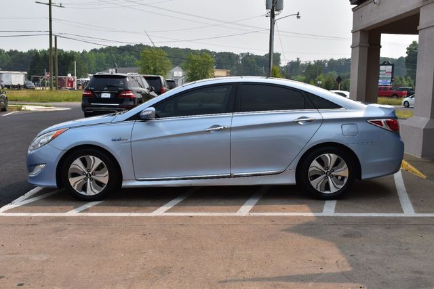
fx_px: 488
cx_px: 217
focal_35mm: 40
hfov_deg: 47.9
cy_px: 144
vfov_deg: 33.0
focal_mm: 27
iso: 280
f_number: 11
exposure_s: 1/500
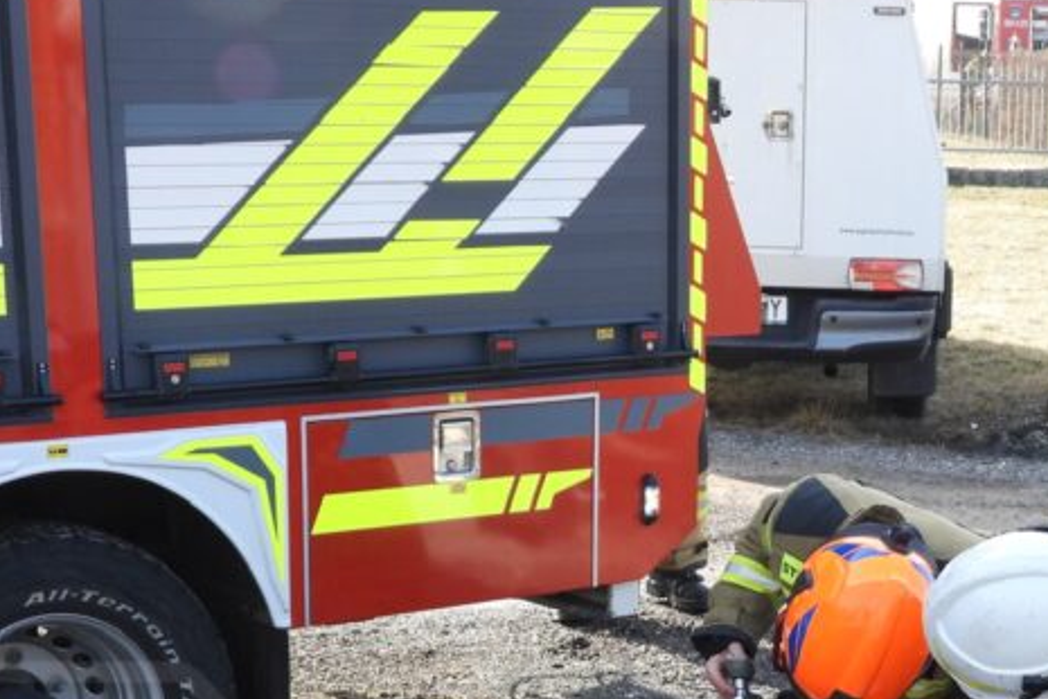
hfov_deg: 22.9
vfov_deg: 15.2
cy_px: 796
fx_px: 2532
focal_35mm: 87
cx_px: 897
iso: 100
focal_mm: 6.8
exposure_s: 1/250
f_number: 3.2
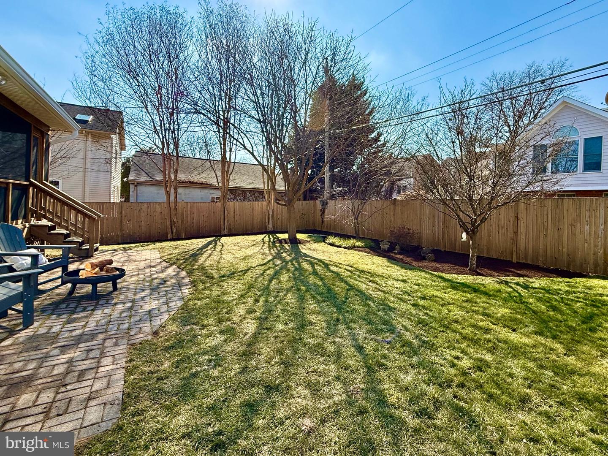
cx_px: 304
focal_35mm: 14
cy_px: 228
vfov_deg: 85.7
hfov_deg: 102.1
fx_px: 246
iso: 64
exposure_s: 1/1368
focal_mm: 2.22
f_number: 2.2
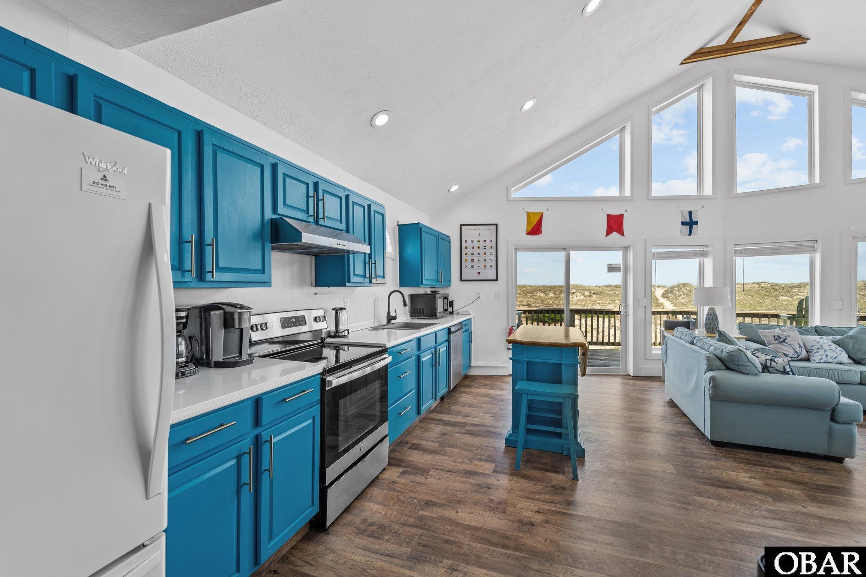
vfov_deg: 81.2
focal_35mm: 14
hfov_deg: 104.3
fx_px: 337
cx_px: 433
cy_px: 288
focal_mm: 14
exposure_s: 1/8
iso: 100
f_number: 8
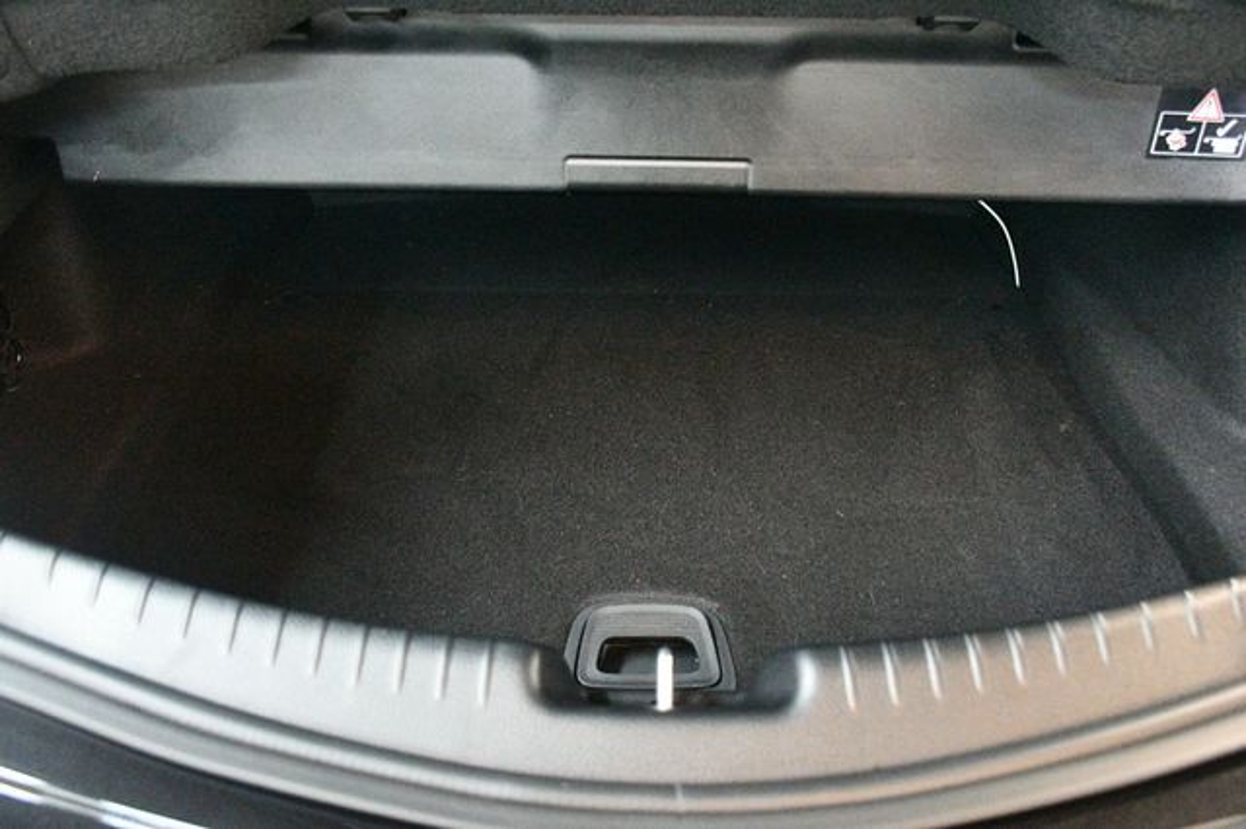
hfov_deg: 57.2
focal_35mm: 33
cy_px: 414
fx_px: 1142
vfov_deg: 39.9
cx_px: 623
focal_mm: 22
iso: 12800
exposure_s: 1/60
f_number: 3.5
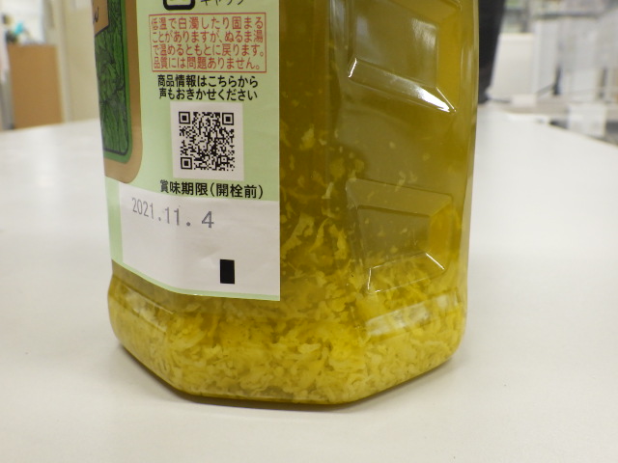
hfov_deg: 54.0
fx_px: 607
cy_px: 232
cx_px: 309
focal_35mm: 34
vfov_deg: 41.8
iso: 400
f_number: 3.8
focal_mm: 6.1
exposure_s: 1/50
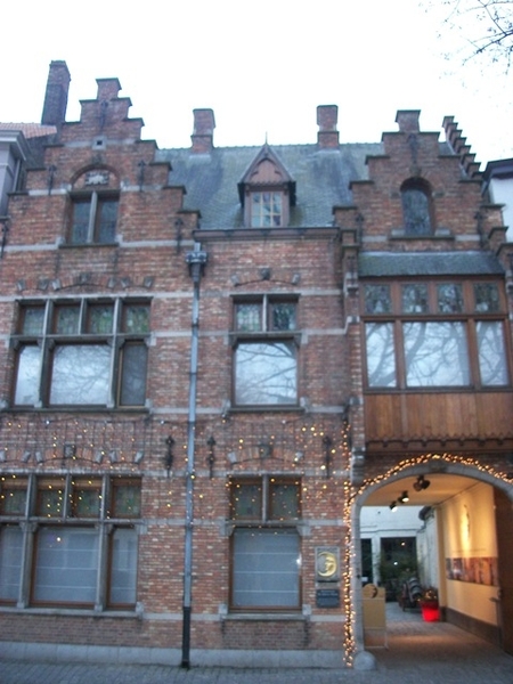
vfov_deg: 56.8
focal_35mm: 32
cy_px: 342
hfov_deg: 44.2
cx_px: 256
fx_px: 632
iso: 200
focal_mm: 5.7
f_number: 2.9
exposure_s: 1/60
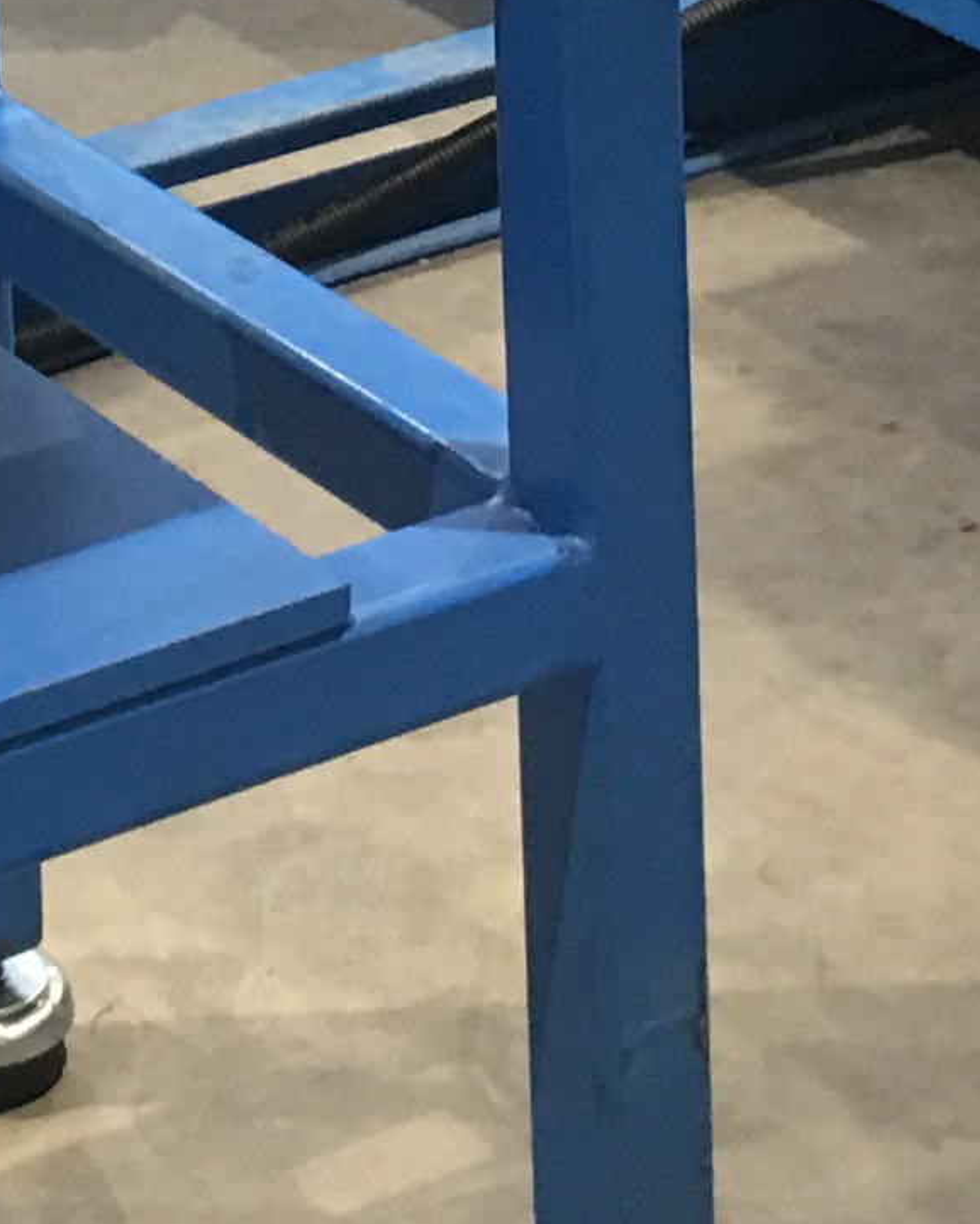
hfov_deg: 9.6
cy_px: -1149
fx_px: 5726
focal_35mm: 158
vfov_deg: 11.2
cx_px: -398
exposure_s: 1/17
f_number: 2.2
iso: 64
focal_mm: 4.15
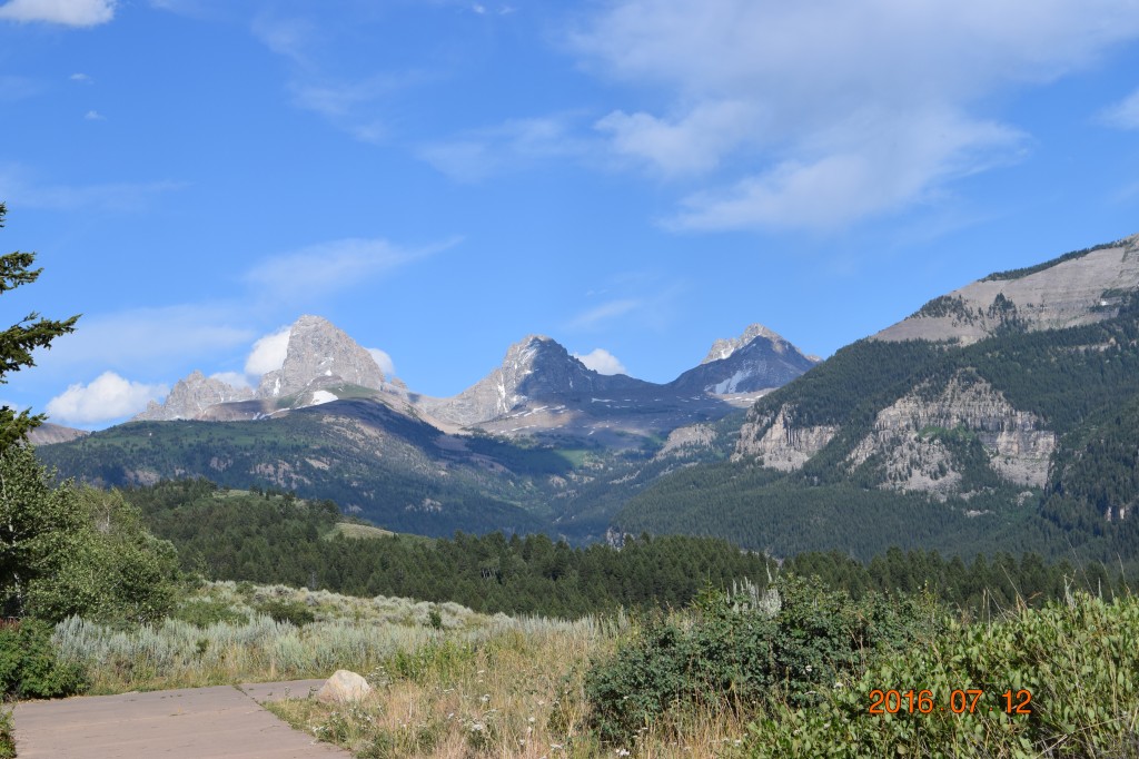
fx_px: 2609
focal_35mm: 82
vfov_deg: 16.5
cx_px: 570
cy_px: 380
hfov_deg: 24.6
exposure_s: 1/400
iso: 200
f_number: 10
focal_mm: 55
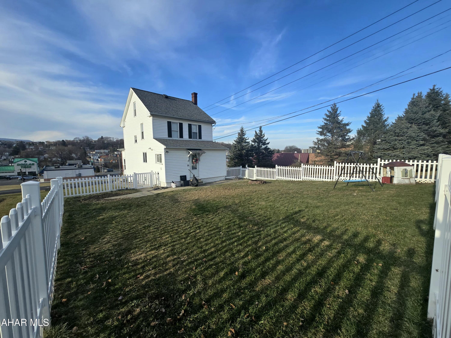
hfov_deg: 106.2
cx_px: 226
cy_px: 169
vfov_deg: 89.9
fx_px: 169
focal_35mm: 13
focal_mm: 2.2
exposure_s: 1/2000
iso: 64
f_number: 2.2
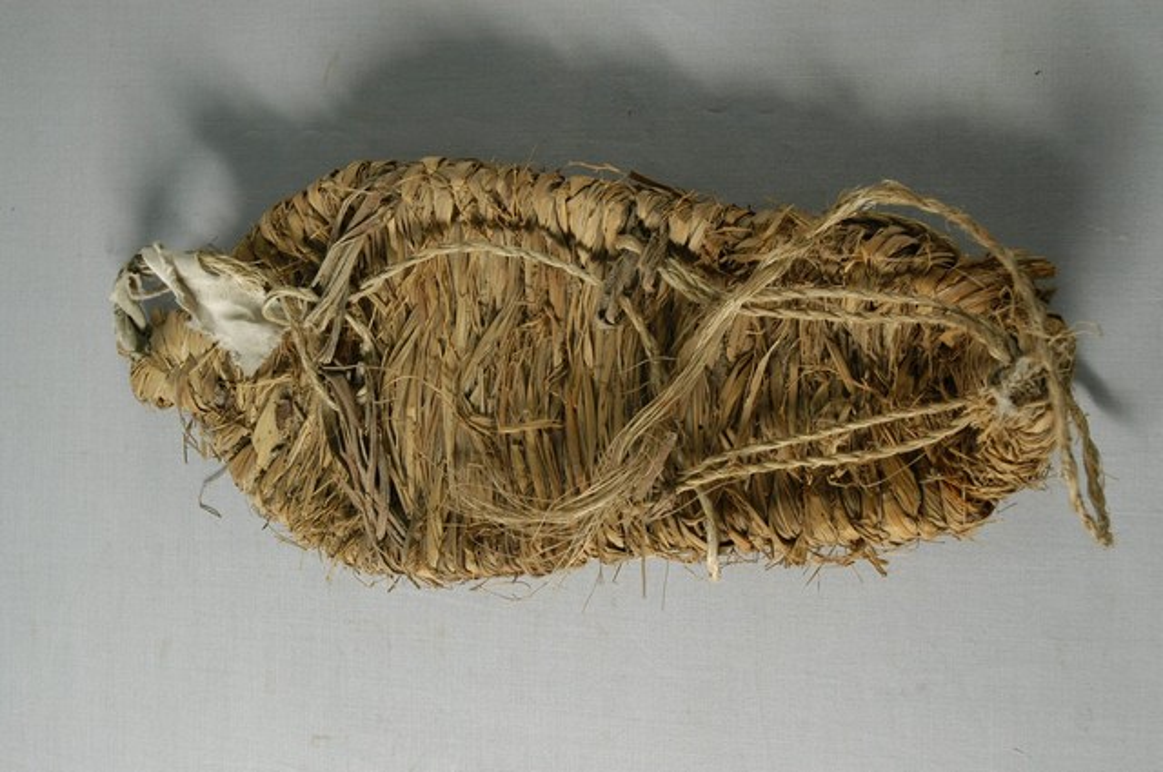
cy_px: 386
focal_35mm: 52
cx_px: 582
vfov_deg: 25.7
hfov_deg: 37.9
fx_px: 1694
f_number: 10
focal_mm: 35
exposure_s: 1/5
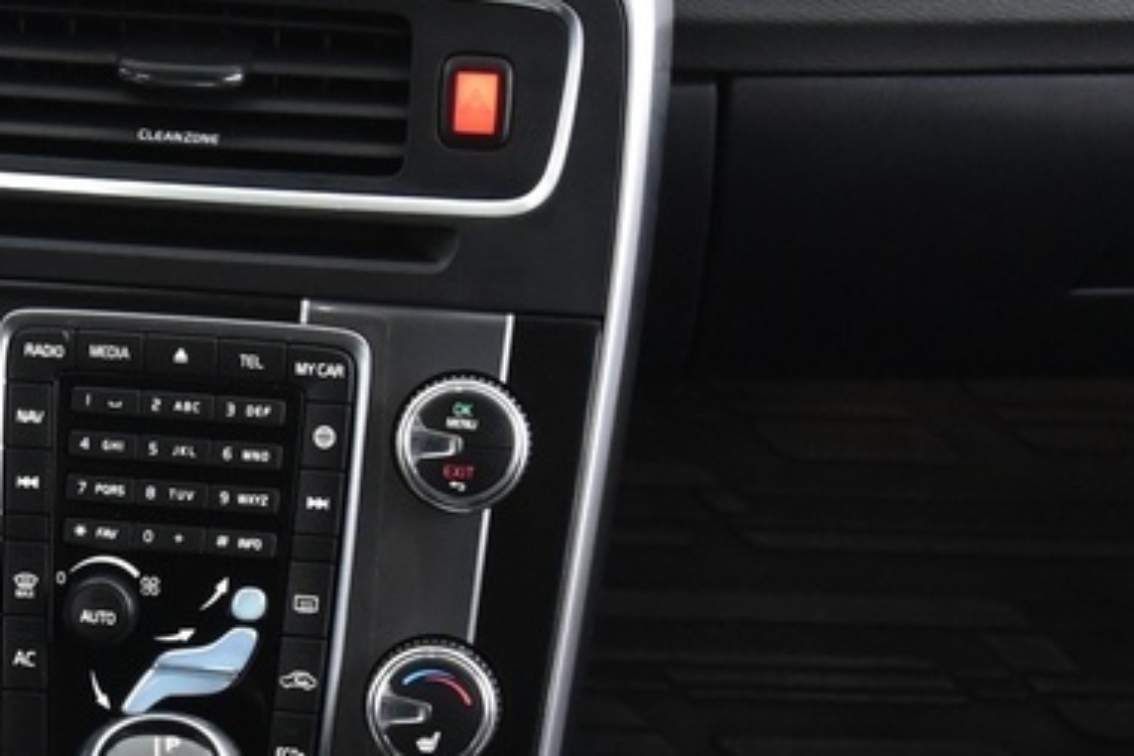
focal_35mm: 102
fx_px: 3213
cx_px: 176
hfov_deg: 19.7
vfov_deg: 13.3
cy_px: 616
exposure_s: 1/20
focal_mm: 24
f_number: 4
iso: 4000
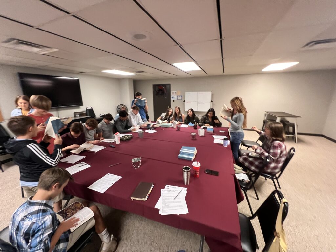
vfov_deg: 89.9
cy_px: 126
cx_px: 168
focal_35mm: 13
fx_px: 126
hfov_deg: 106.2
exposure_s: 1/60
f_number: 1.8
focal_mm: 1.57
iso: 320
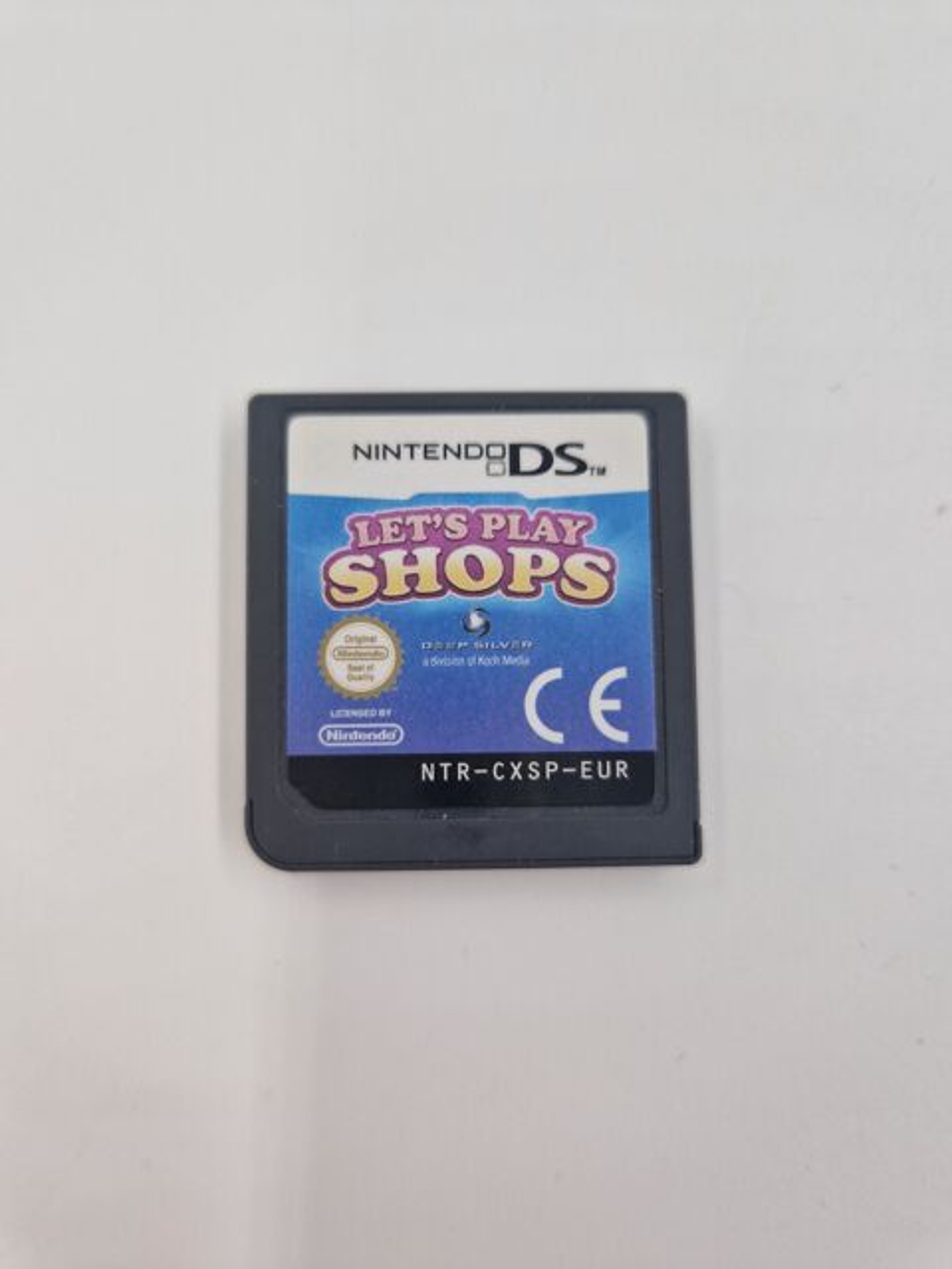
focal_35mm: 23
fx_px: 843
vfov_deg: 73.9
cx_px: 476
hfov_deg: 58.9
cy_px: 634
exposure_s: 1/100
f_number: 1.8
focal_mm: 5.4
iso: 64
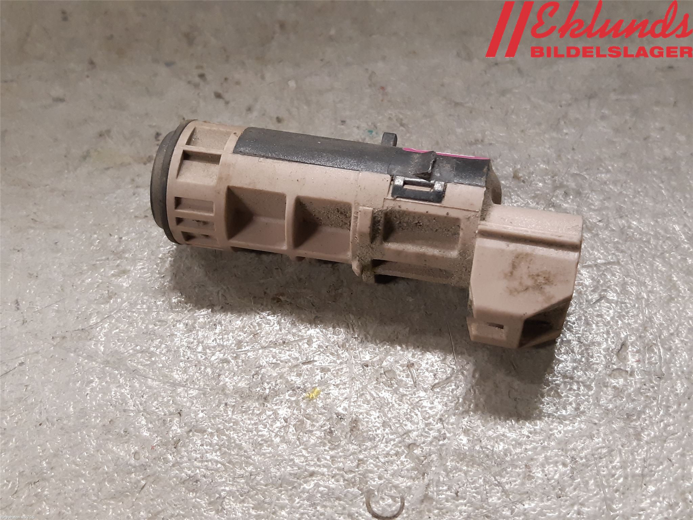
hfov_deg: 67.3
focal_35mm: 26
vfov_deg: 53.1
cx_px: 346
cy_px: 260
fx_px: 521
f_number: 1.7
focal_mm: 3.93
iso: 160
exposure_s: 1/50
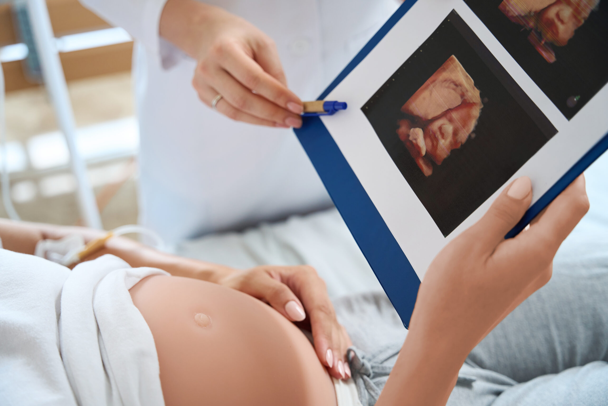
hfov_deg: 40.6
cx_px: 304
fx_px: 822
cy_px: 203
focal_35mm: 49
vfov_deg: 27.7
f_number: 2.8
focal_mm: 48.7
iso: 640
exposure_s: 1/250
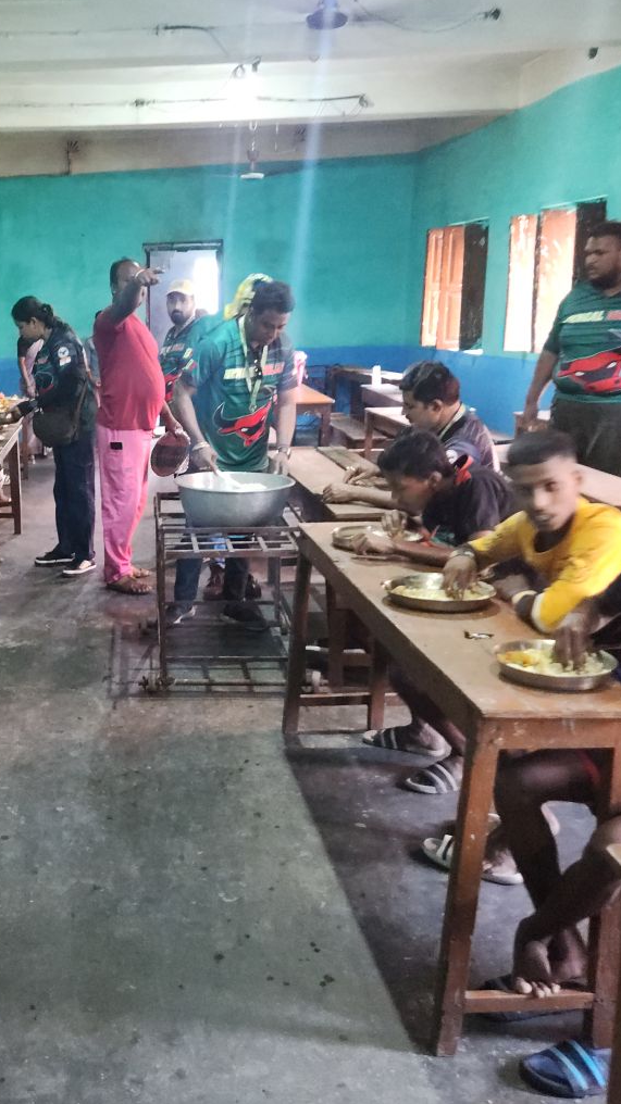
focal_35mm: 37
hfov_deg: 30.6
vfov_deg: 54.0
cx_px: 69
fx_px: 1084
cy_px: 536
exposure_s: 1/25
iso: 640
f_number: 1.8
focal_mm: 5.4
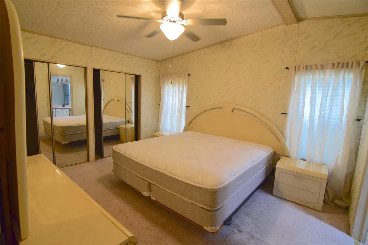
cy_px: 122
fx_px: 169
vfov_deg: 72.0
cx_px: 184
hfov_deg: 95.0
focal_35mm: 16
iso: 1600
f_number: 5.6
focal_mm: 11
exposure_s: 1/60
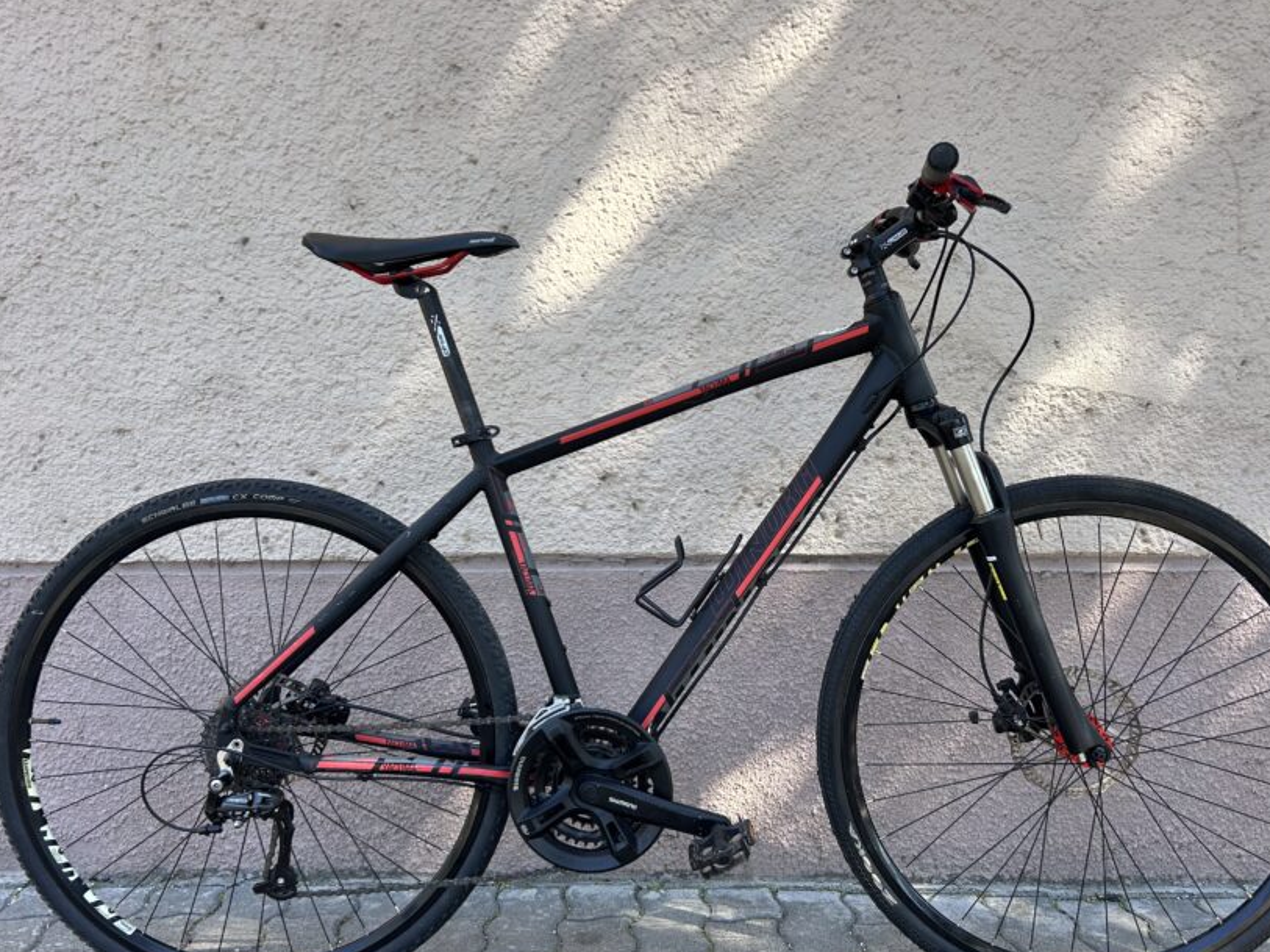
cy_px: 453
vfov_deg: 44.1
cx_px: 675
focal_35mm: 32
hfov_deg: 56.8
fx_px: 1174
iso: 50
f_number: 1.5
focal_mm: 5.7
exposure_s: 1/329
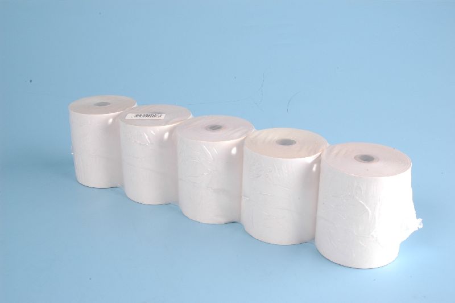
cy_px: 152
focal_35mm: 42
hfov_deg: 46.4
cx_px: 228
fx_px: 530
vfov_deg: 31.8
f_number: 22
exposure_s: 1/800
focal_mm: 28
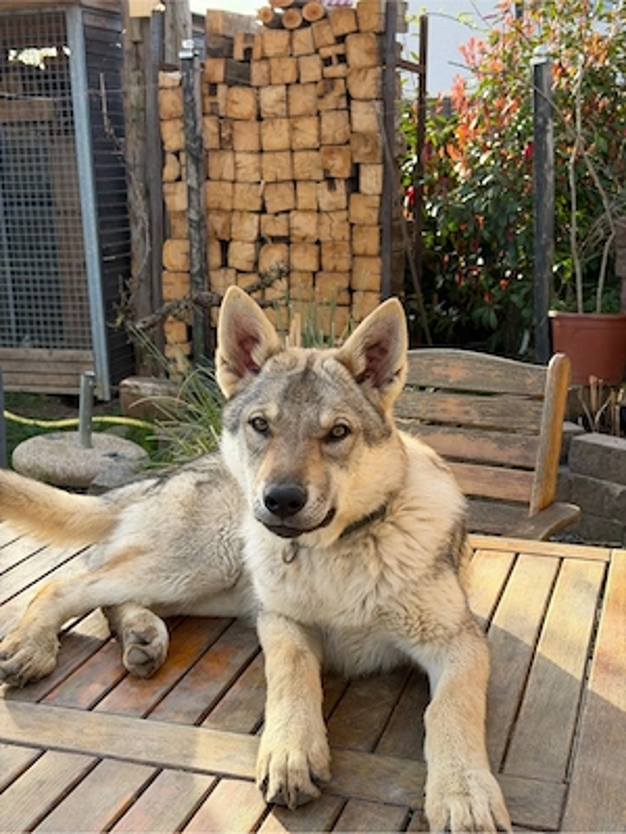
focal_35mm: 48
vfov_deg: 39.7
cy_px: 417
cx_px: 313
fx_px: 1157
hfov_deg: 30.3
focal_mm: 6.76
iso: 80
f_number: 1.78
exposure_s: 1/693
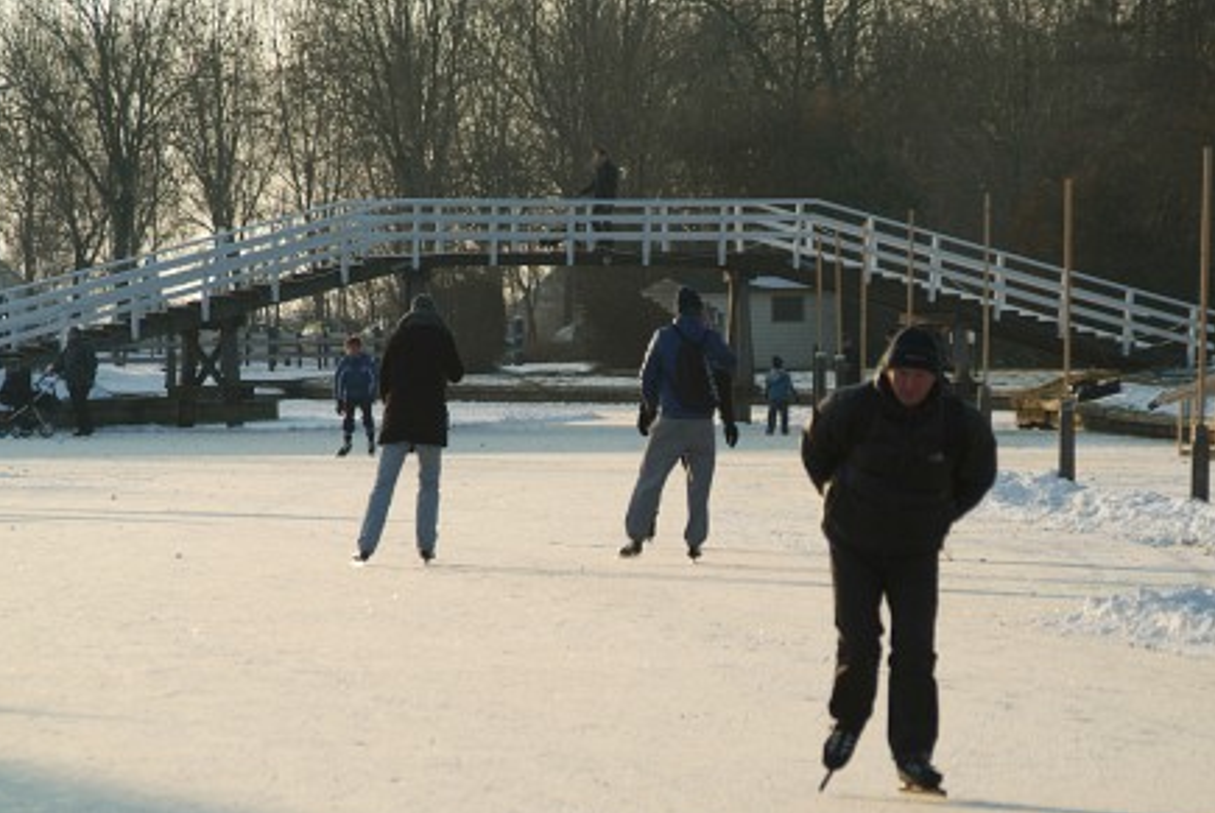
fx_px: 7871
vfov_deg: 5.9
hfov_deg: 8.8
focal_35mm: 233
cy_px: 418
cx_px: 595
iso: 200
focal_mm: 150
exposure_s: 1/350
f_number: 6
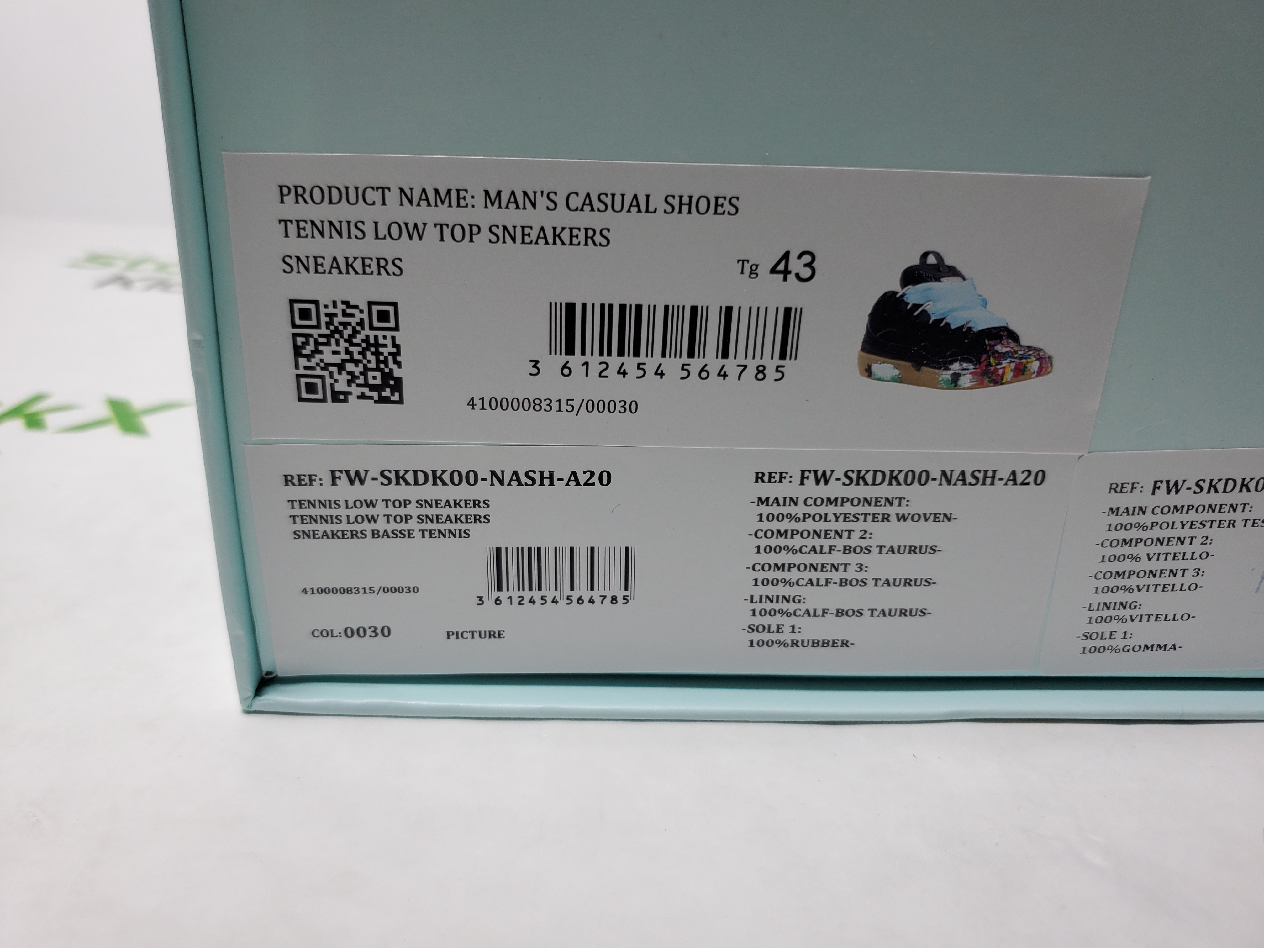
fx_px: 949
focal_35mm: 26
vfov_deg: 53.1
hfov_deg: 67.3
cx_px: 632
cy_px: 474
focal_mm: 4.3
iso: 50
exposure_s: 1/391
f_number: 1.5
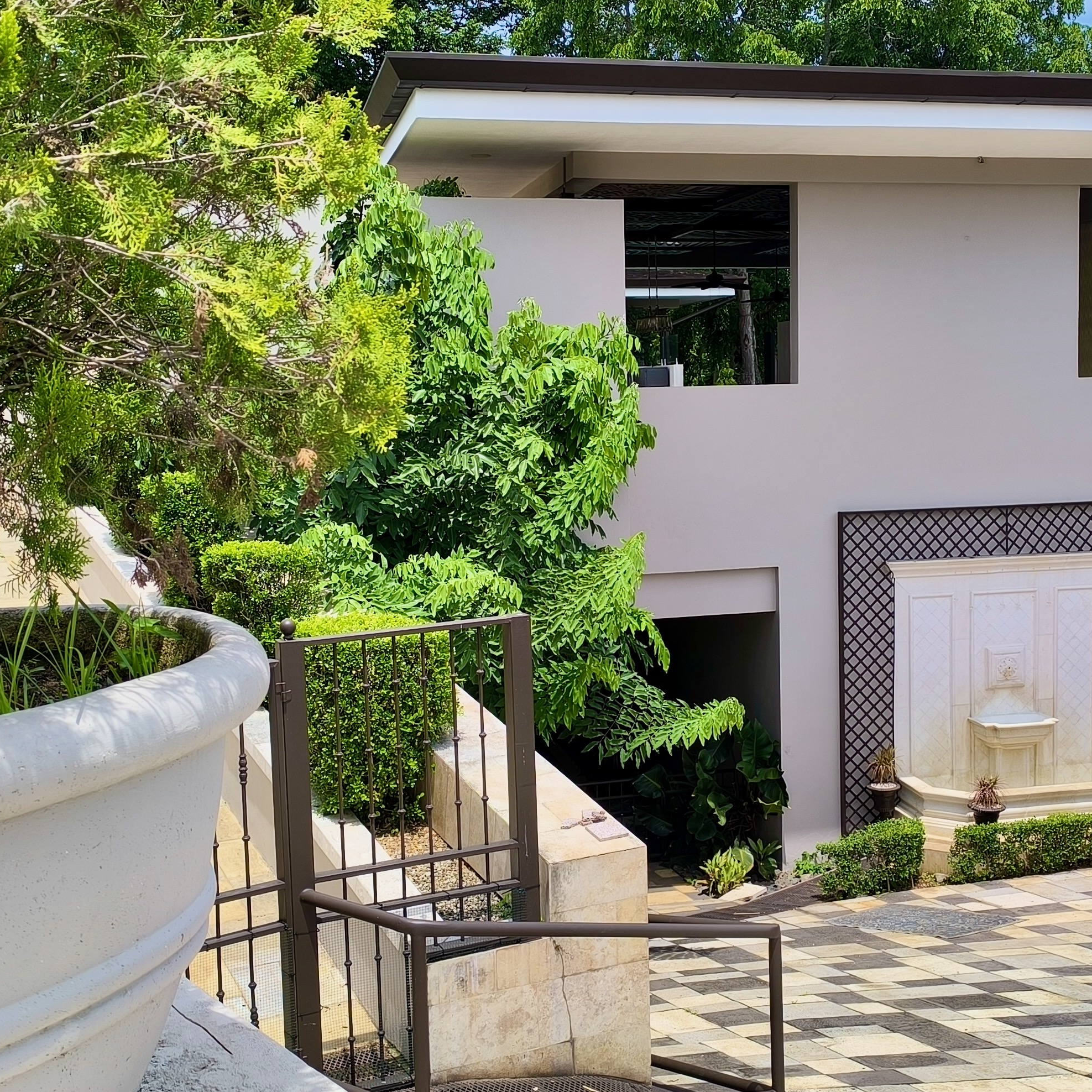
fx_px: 1499
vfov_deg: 40.0
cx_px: 638
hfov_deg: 39.9
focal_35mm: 42
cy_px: 553
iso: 50
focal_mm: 6.14
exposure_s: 1/1211
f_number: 1.65
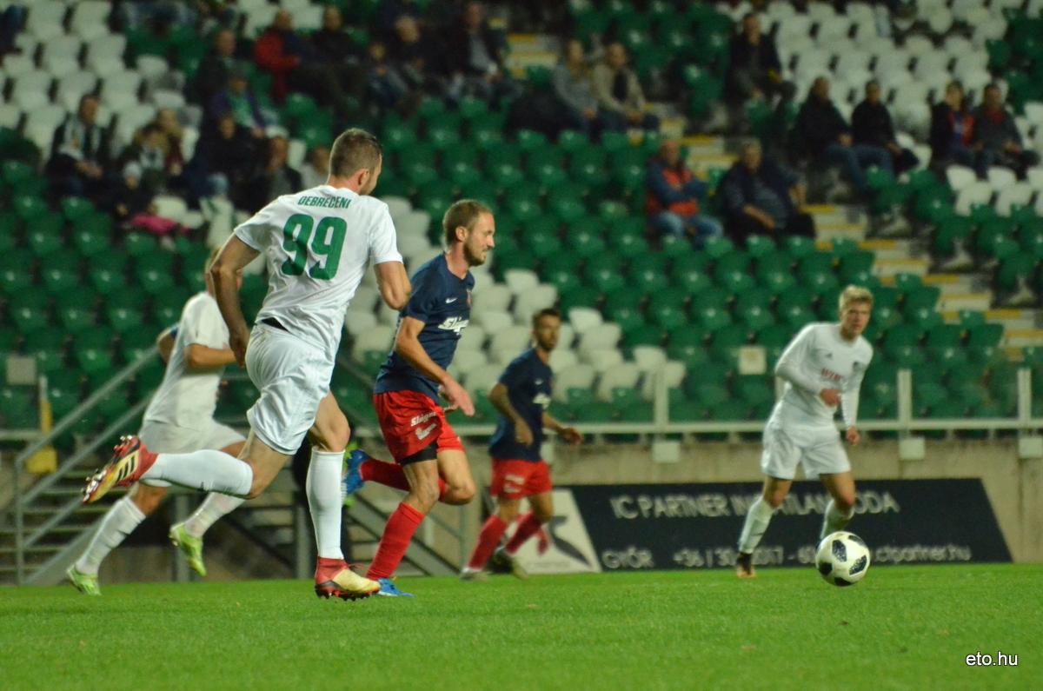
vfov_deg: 3.0
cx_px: 522
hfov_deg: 4.6
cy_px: 346
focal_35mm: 450
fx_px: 13011
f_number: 5.6
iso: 5000
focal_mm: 300
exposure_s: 1/640
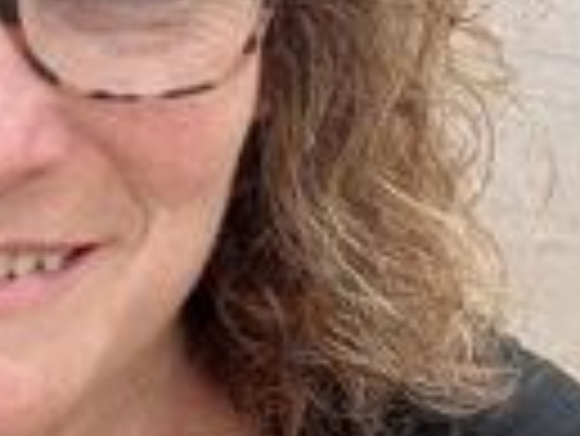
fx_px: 1711
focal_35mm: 102
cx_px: -76
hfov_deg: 18.4
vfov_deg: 14.4
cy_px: 396
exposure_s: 1/429
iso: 25
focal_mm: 2.69
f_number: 1.9
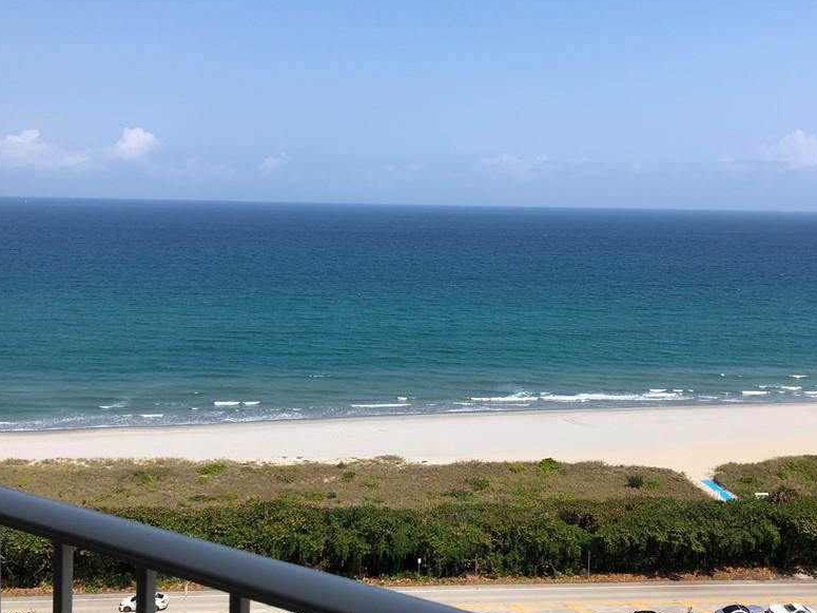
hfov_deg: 50.1
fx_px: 873
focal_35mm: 37
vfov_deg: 38.5
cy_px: 255
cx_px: 423
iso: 20
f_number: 1.8
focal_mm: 4
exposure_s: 1/2208
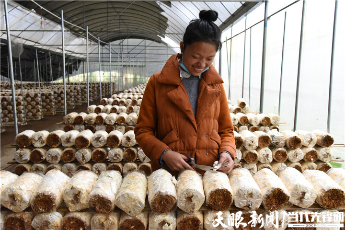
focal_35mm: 32
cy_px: 115
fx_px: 307
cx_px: 172
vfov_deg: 41.1
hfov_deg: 58.7
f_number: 7.1
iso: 10000
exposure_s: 1/125
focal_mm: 32
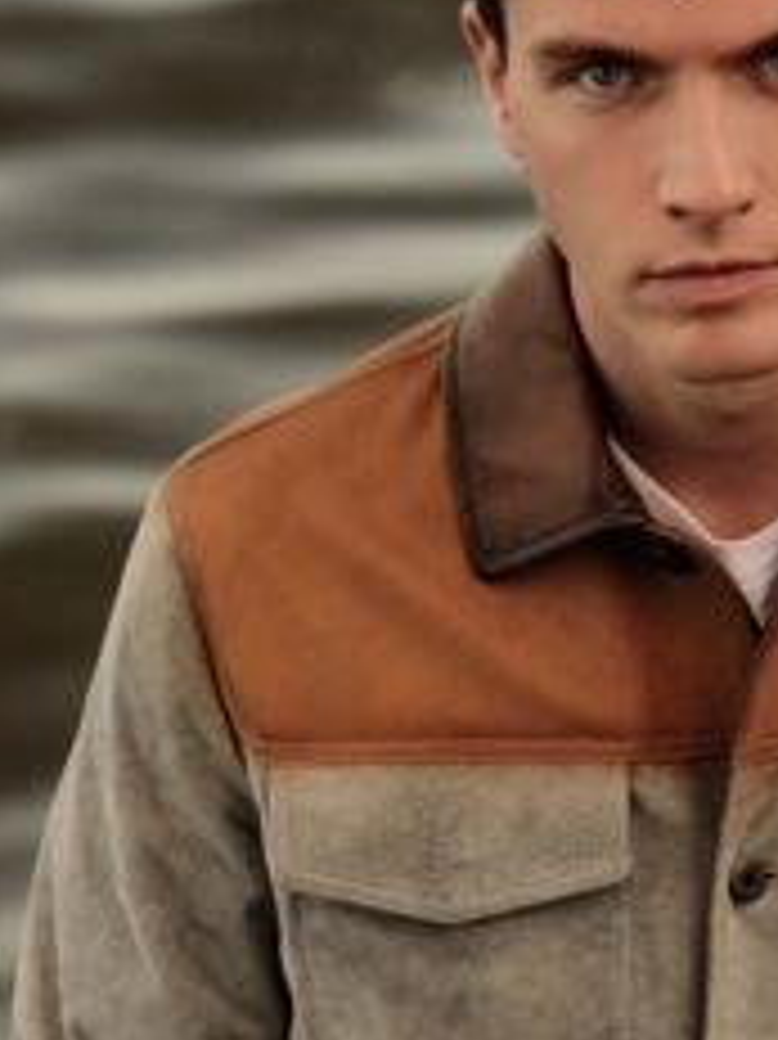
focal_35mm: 264
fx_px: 7919
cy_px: 948
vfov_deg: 7.5
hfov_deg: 5.6
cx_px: 724
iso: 250
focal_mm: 90
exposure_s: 1/640
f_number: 4
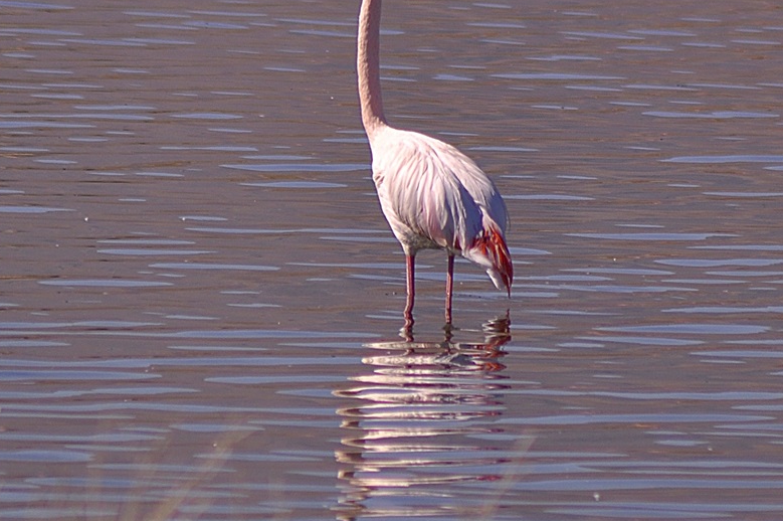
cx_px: 315
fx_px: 15060
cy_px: 142
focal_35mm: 693
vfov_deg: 2.0
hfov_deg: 3.0
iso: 100
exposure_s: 1/1000
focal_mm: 300
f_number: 5.6
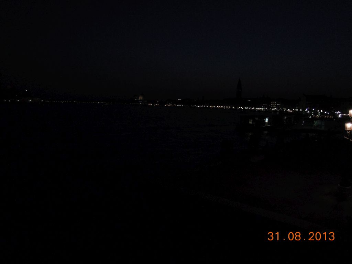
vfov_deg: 56.8
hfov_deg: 71.6
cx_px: 176
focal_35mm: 24
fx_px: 244
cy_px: 132
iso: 400
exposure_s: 1/160
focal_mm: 4.3
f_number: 1.8
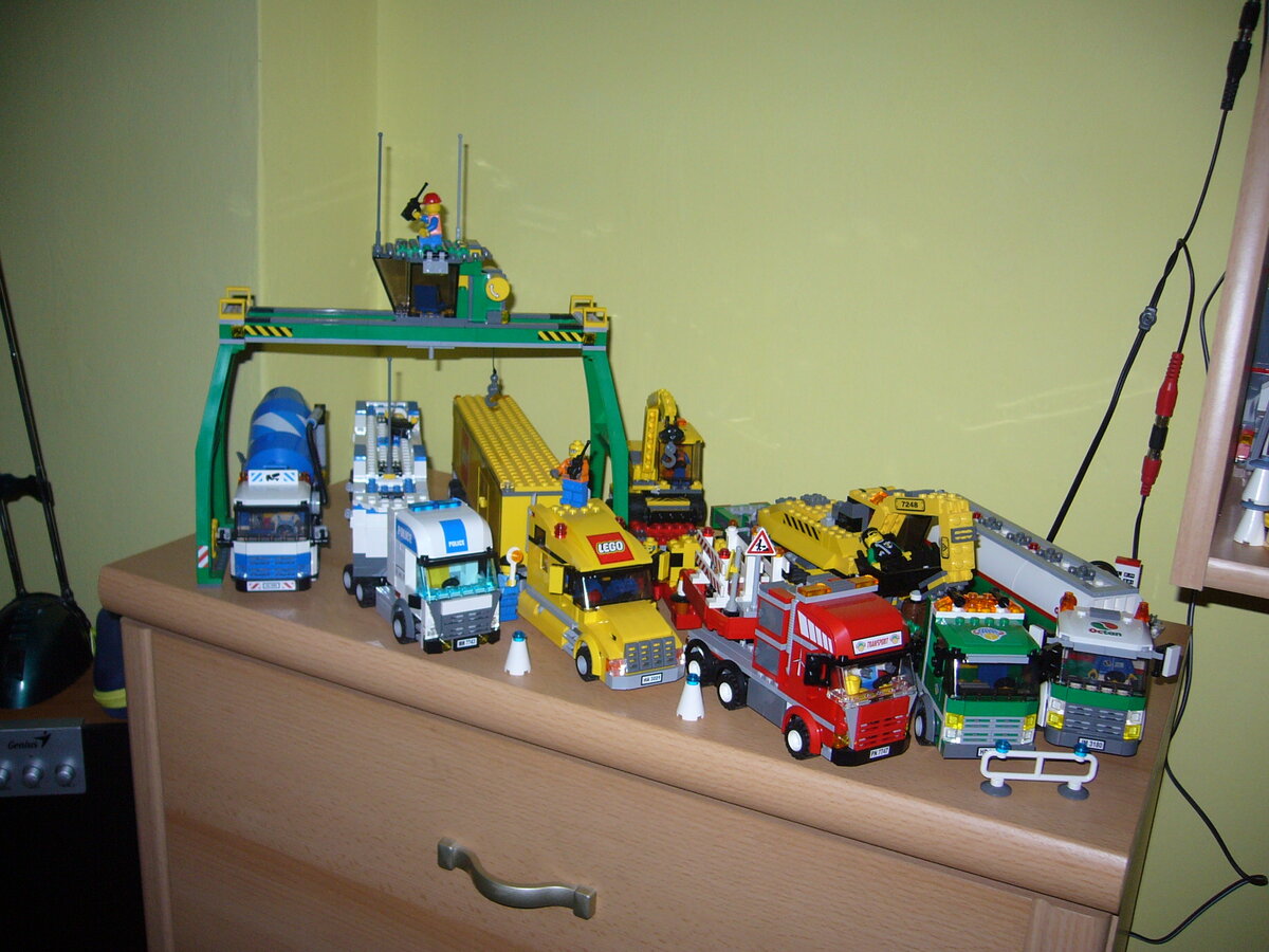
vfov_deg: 40.7
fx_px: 1283
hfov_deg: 52.6
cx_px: 634
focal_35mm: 35
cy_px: 476
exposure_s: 1/60
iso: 100
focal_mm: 5.8
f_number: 2.8
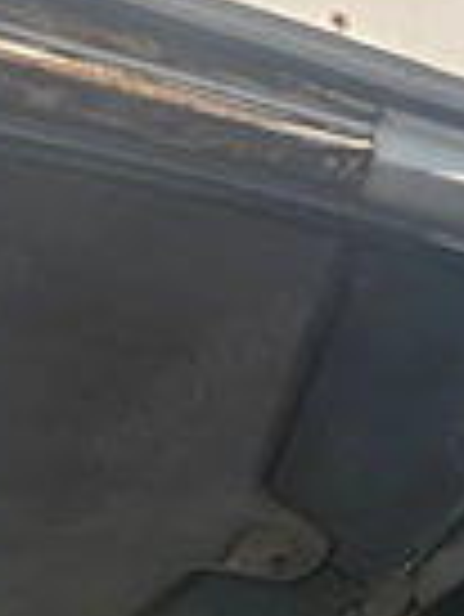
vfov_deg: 25.6
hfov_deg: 21.8
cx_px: 324
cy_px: 760
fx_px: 1196
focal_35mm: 67
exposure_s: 1/625
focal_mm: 6.3
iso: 12
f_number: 1.7
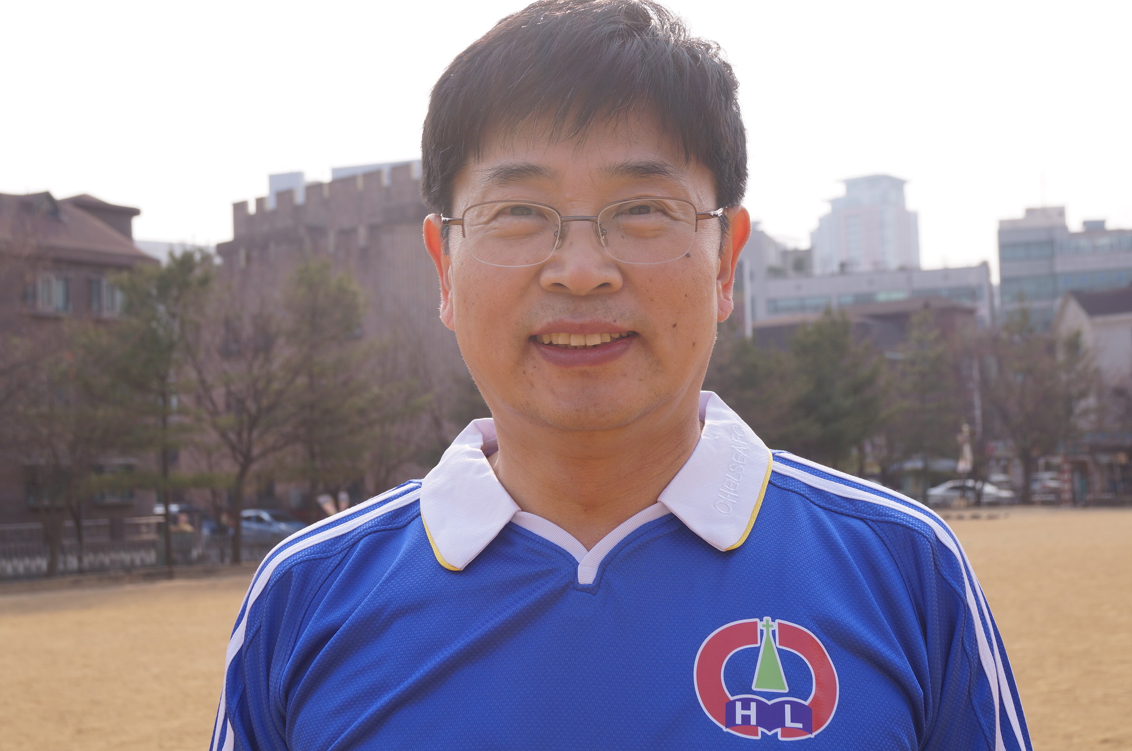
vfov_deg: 29.8
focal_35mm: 45
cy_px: 376
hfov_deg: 43.7
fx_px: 1413
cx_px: 566
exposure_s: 1/200
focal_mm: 30
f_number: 8
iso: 100
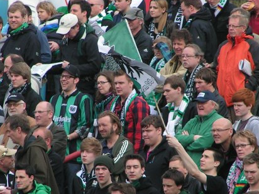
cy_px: 80
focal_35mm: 738
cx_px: 116
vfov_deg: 2.0
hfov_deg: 2.7
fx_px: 5522
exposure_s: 1/400
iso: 50
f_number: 4.5
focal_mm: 58
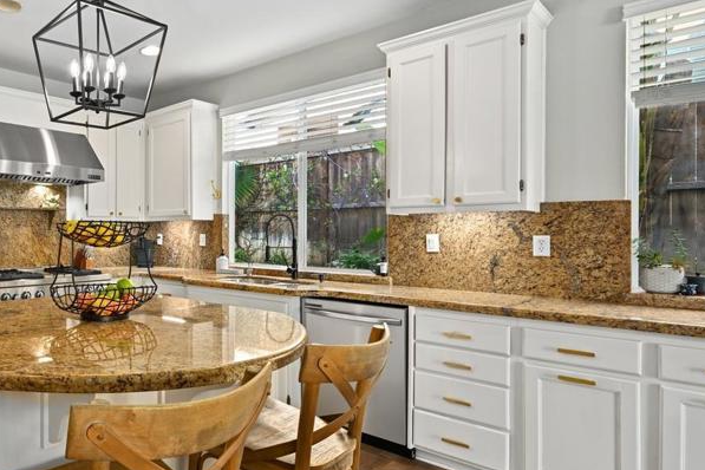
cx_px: 106
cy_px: 224
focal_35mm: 24
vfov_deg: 53.1
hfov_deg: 64.6
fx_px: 470
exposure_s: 1/8
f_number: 8
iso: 320
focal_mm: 14
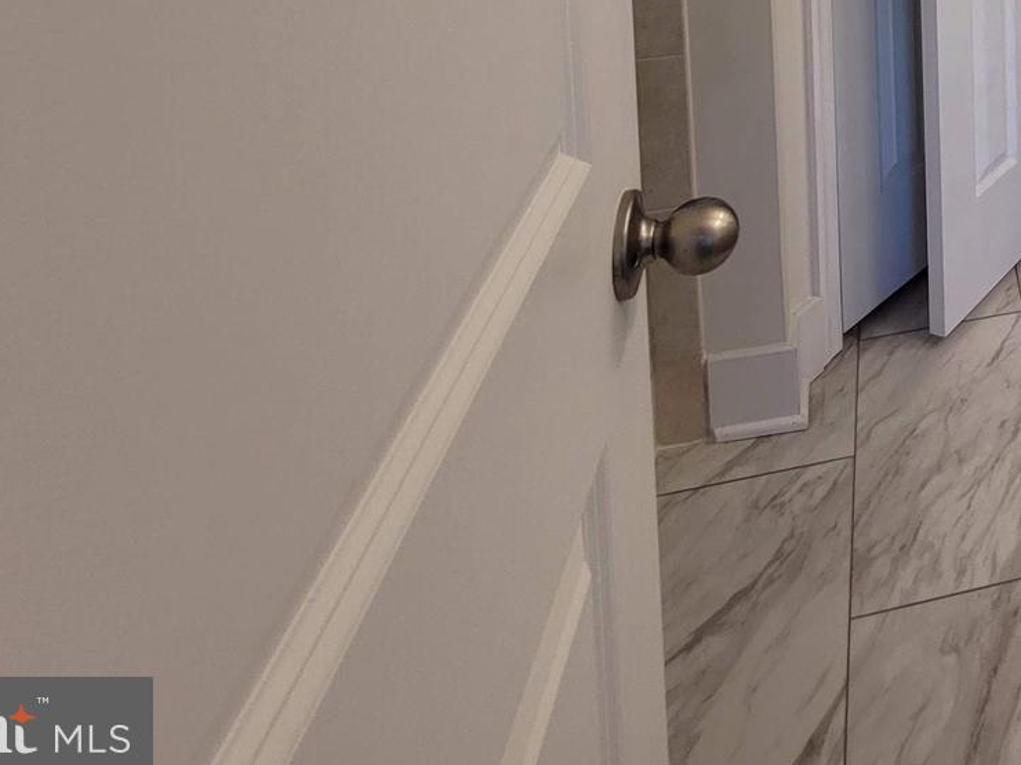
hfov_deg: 38.3
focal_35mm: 36
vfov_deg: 30.0
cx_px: 1221
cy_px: -269
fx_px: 1062
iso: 50
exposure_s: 1/60
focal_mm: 1.74
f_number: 2.2
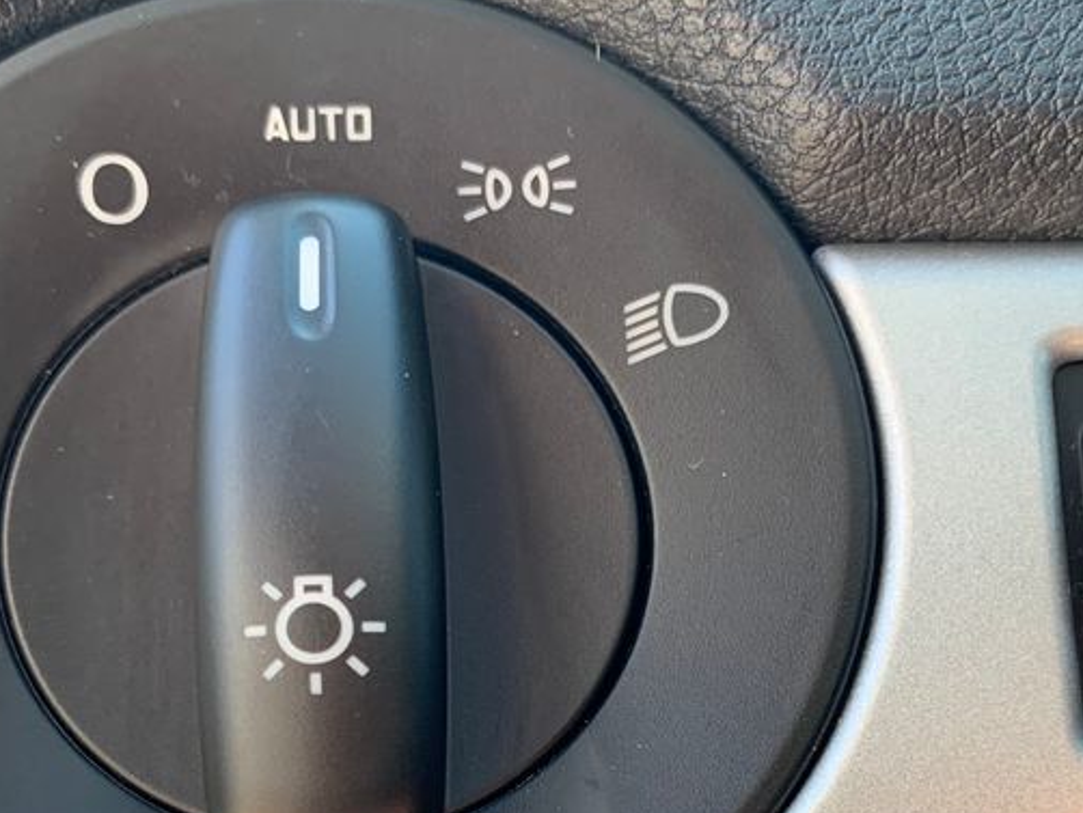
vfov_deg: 26.8
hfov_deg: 36.1
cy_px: 703
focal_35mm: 53
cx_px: 636
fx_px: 1659
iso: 50
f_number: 1.8
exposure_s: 1/121
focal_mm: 4.25
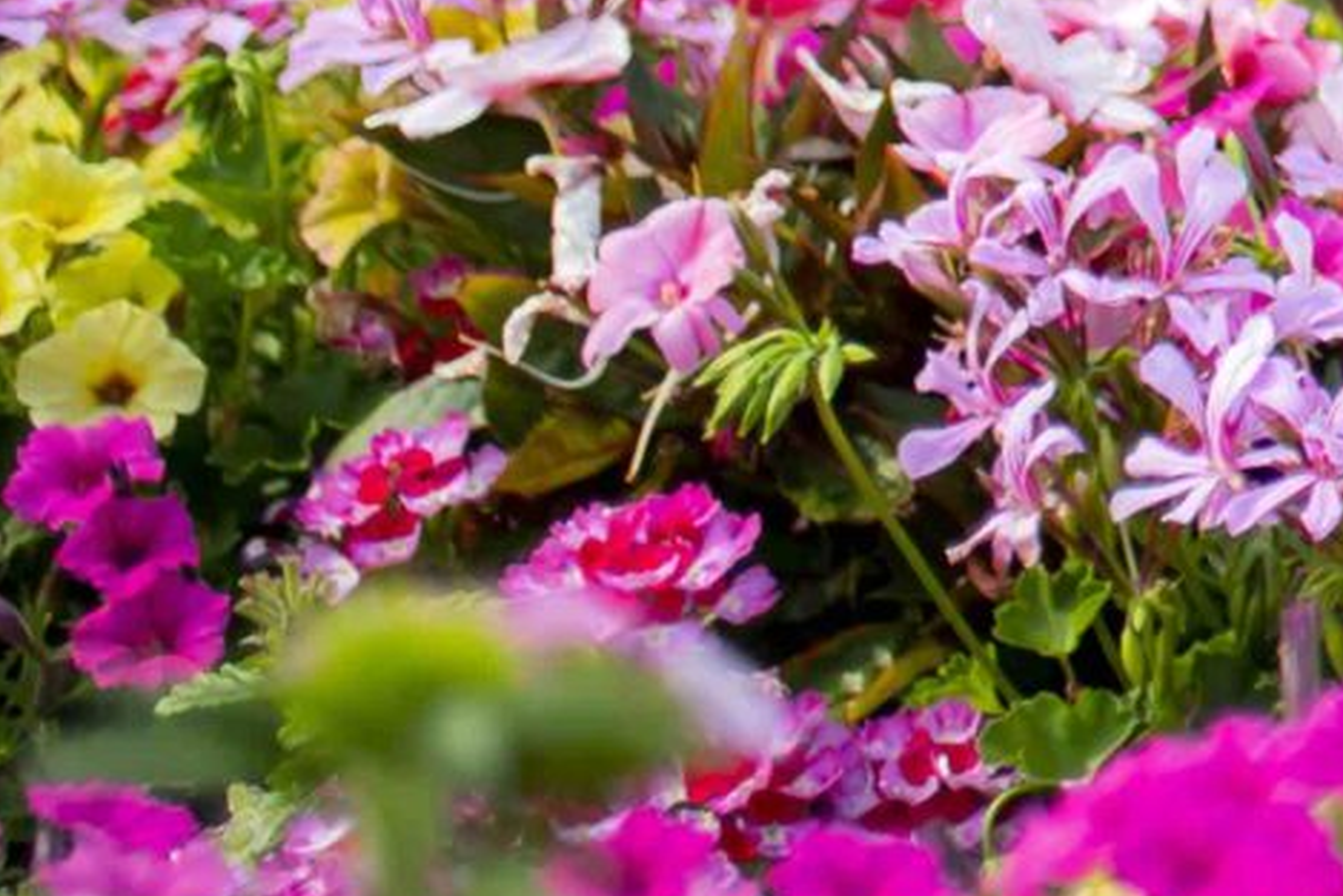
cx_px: 3385
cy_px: -1066
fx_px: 7127
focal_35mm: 191
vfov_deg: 6.9
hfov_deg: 9.4
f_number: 1.8
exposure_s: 1/2000
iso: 160
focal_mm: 35
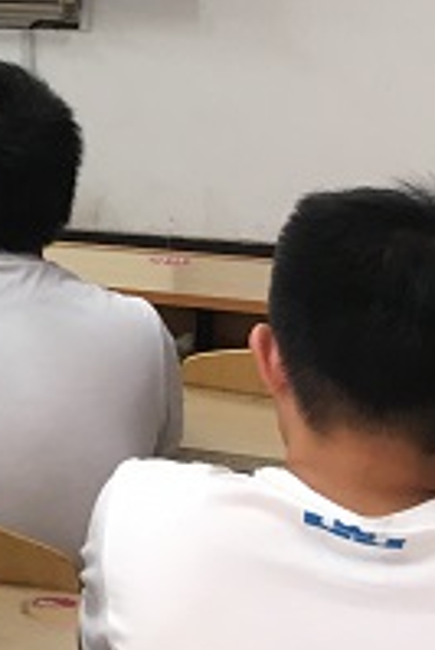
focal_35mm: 97
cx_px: -468
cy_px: 13
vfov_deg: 20.4
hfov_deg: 12.3
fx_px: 1755
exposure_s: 1/33
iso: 100
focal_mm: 4.15
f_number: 2.2
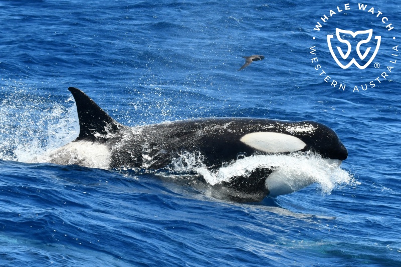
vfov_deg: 6.1
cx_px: 200
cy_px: 134
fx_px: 2506
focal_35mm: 225
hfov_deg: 9.2
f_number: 7.1
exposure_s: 1/1600
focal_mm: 150
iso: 400
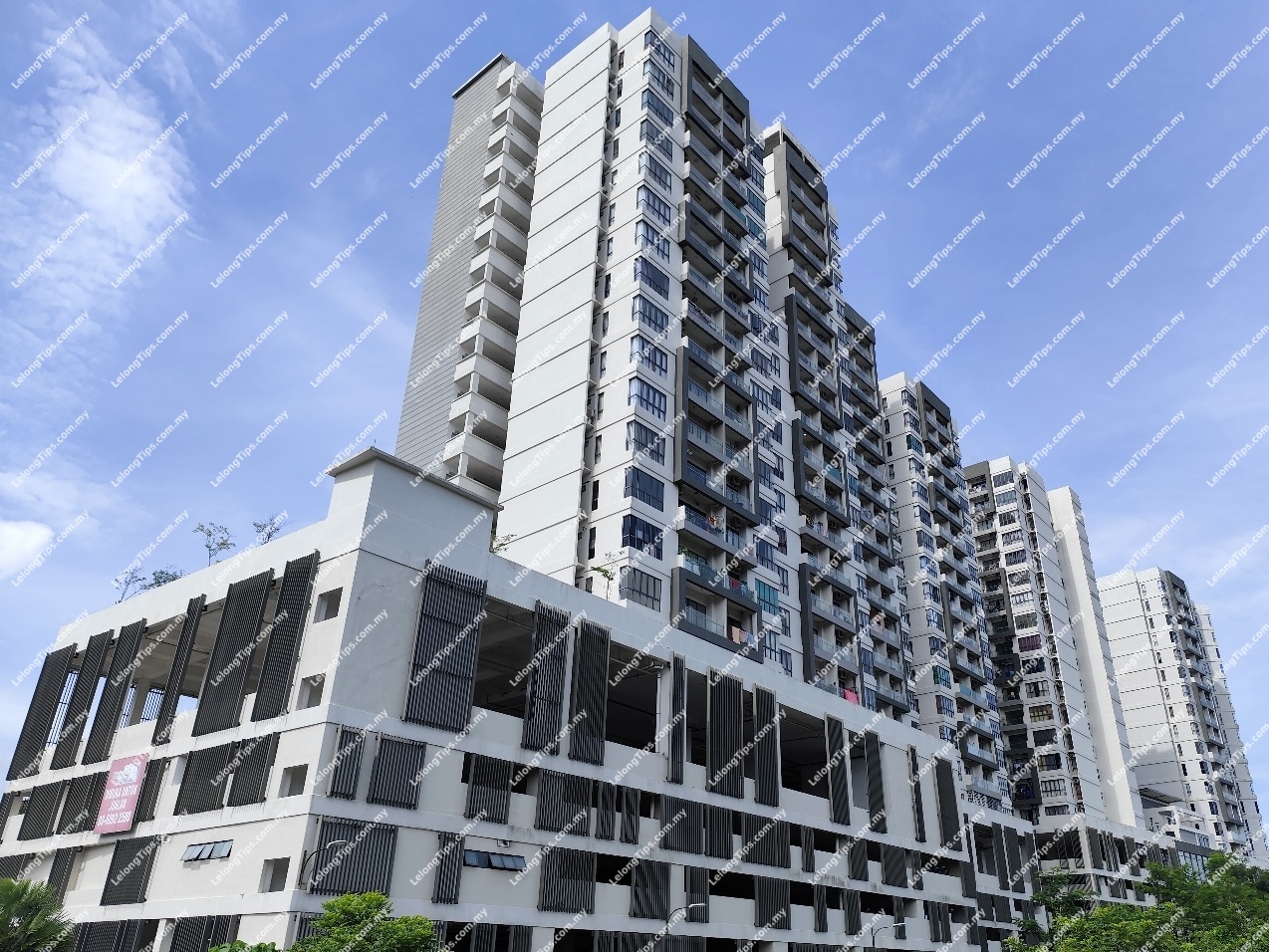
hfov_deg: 73.9
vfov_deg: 58.9
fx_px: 843
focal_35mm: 23
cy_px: 476
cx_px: 634
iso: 50
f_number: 1.65
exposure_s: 1/810
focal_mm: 6.14
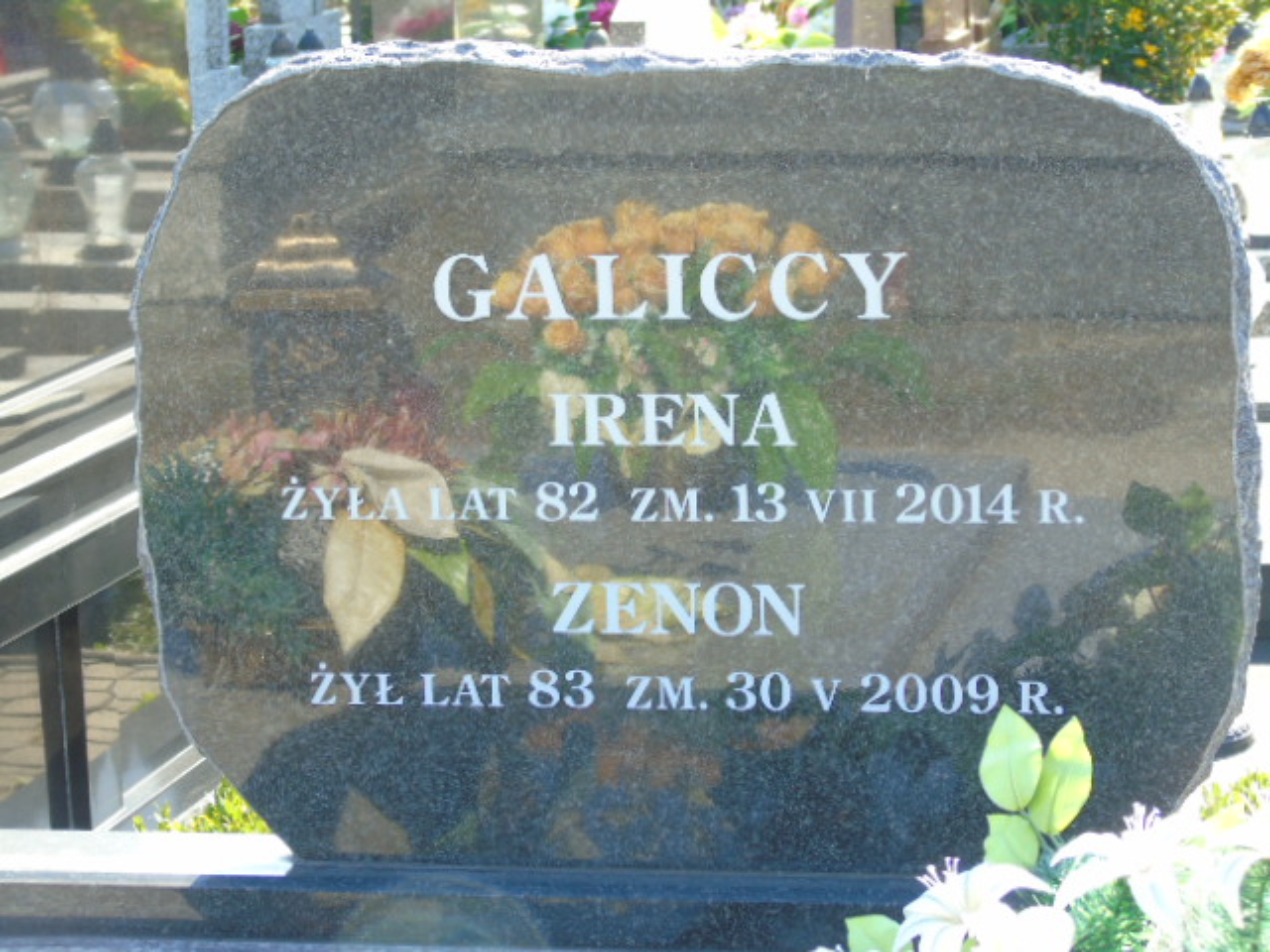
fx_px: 4549
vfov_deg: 12.0
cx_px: 635
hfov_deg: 15.9
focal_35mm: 124
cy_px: 476
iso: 80
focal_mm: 22
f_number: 4.6
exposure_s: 1/60
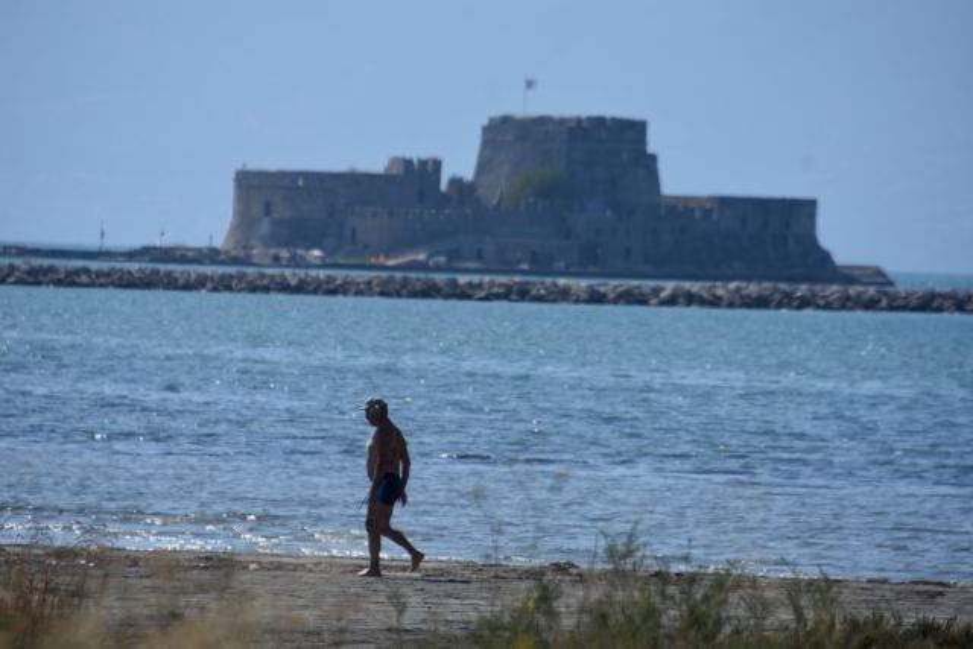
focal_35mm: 375
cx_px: 486
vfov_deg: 3.7
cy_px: 324
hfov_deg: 5.5
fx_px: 10137
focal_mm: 250
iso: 125
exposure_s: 1/1000
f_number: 5.6
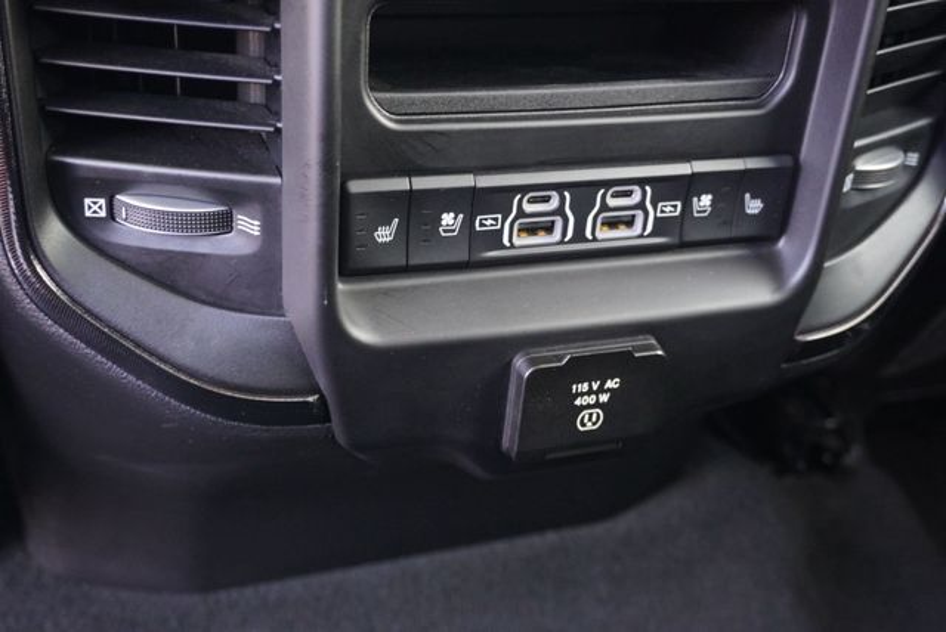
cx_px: 473
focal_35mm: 40
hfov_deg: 47.9
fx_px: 1065
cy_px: 316
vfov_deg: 33.1
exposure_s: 1/60
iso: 4000
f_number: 4.5
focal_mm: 27
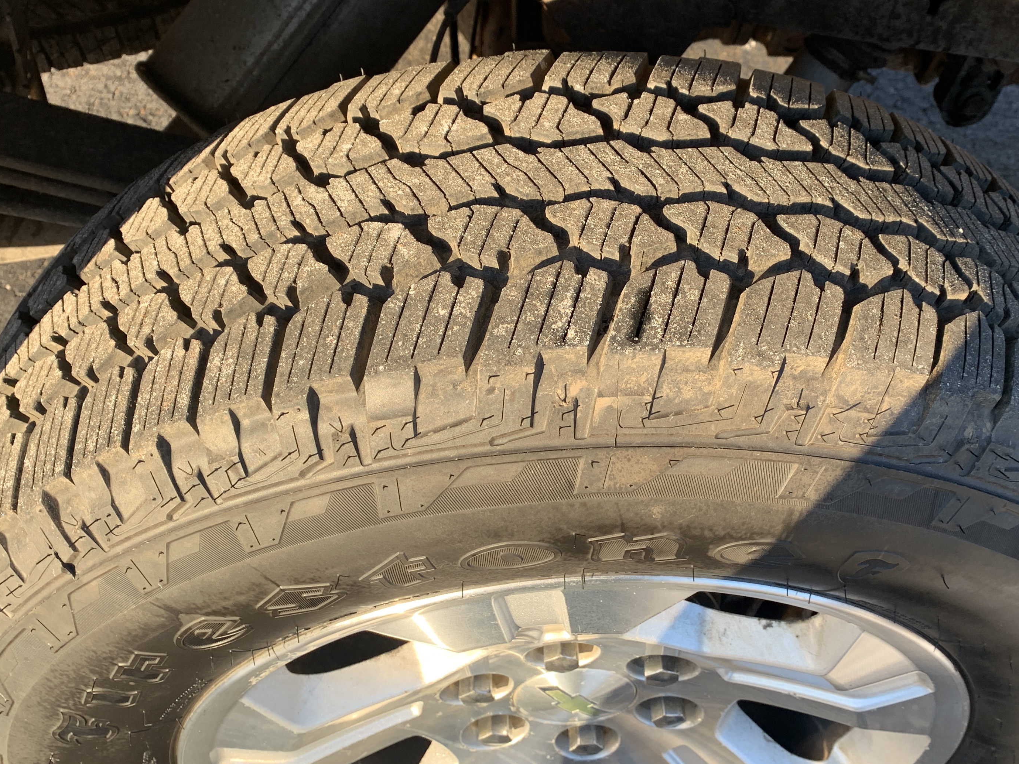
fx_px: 1119
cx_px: 577
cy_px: 375
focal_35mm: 38
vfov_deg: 37.7
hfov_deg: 48.8
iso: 25
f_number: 1.8
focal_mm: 4.25
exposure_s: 1/158
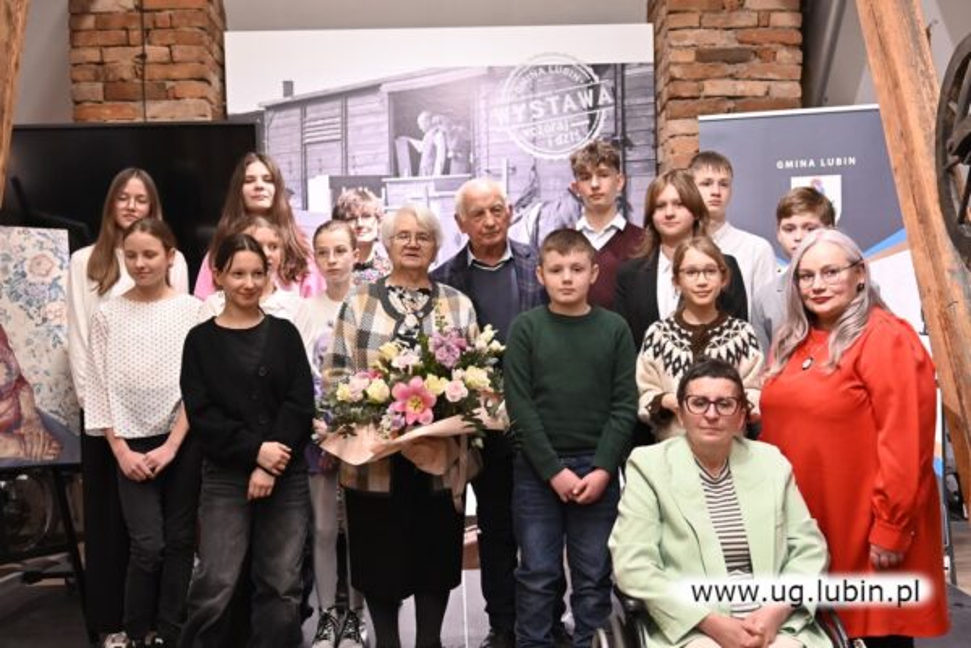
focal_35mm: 42
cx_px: 486
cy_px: 324
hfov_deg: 46.4
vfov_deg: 31.9
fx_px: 1133
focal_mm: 28
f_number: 2.8
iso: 2200
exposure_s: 1/125
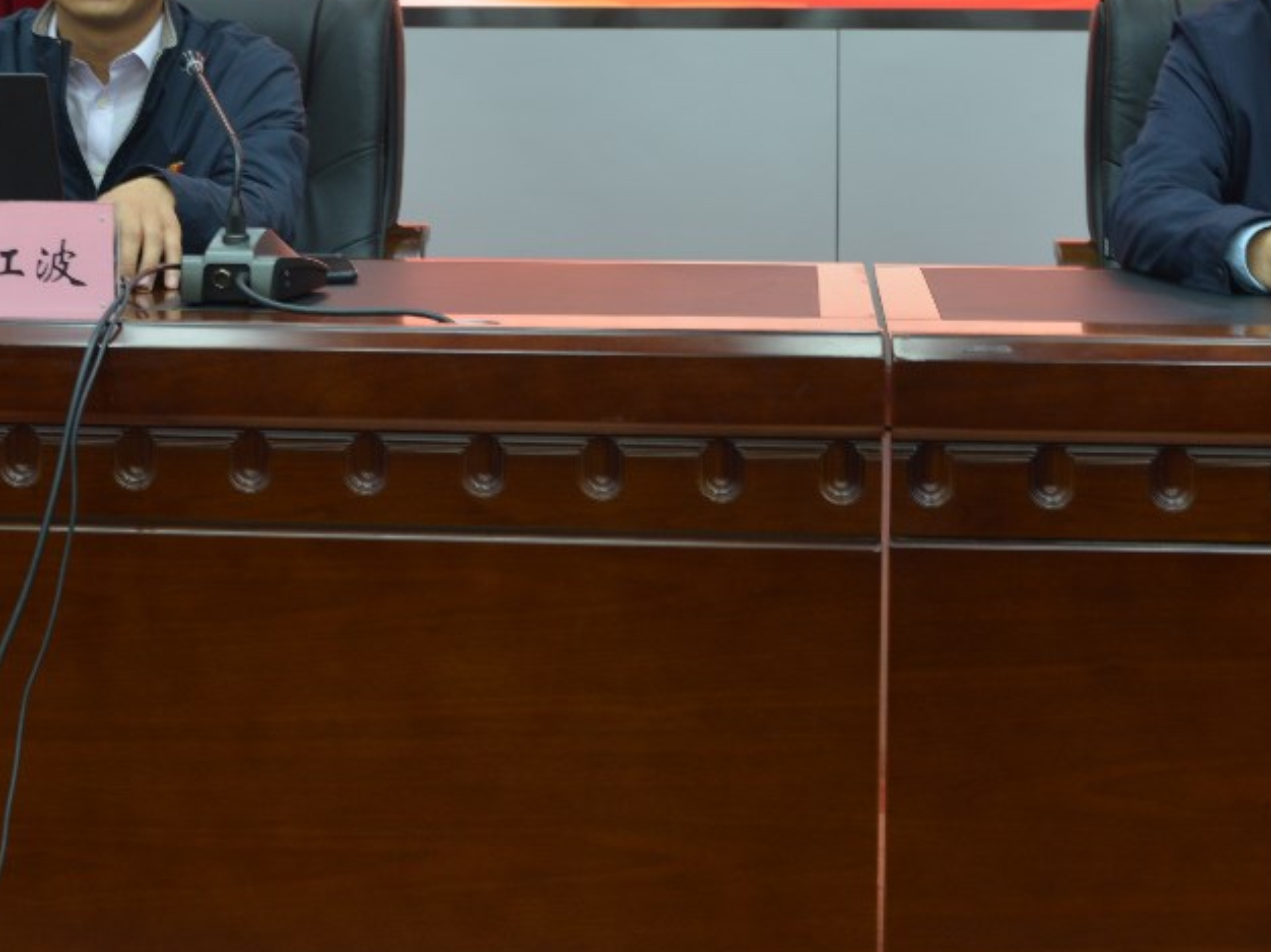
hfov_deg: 32.7
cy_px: 78
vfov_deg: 24.0
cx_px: 682
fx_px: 2165
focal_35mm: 59
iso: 280
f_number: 5
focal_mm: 24
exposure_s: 1/25
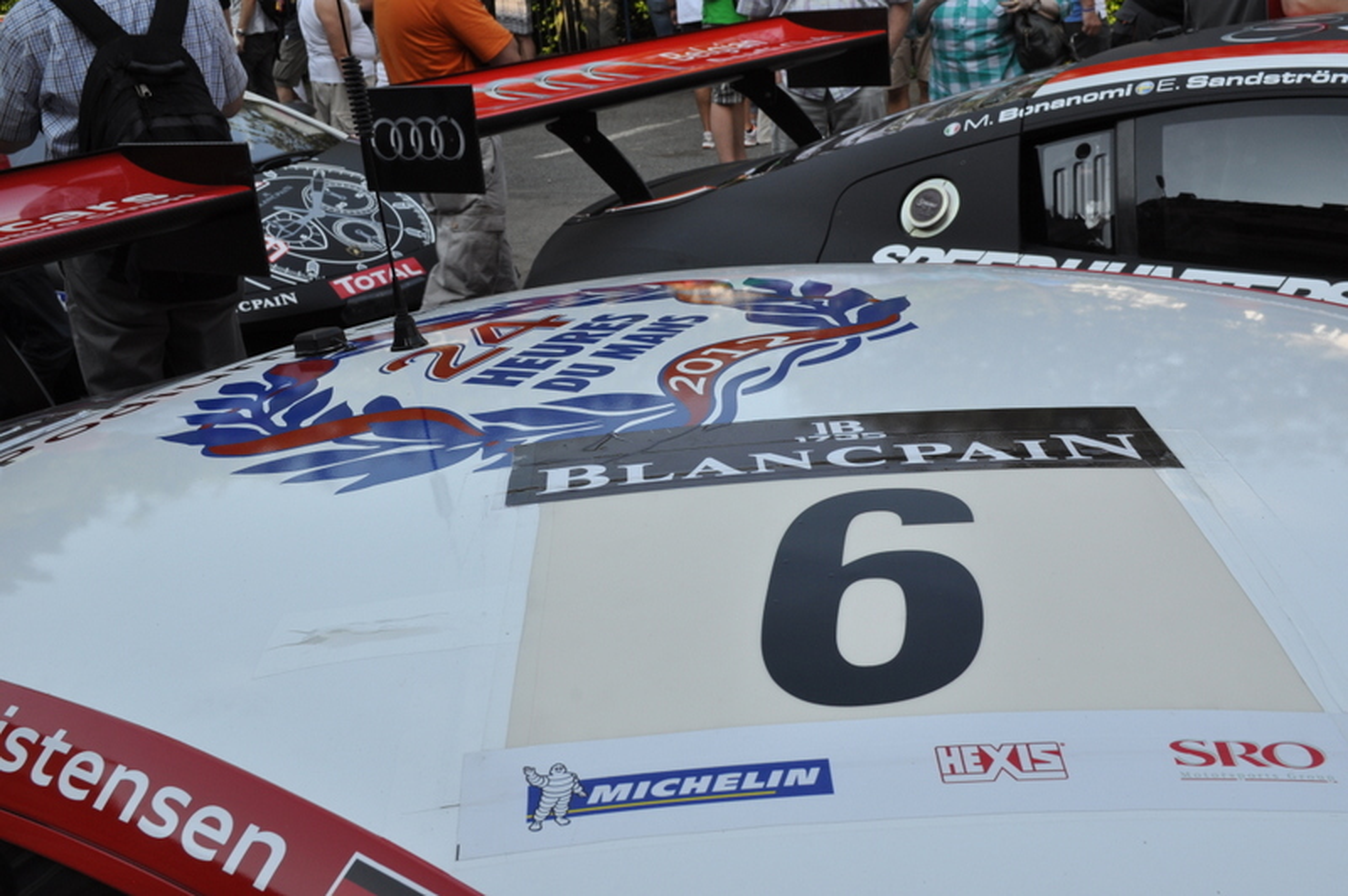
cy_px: 448
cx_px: 674
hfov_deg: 46.4
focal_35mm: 42
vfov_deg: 31.8
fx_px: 1571
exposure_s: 1/160
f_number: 13
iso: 320
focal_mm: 28
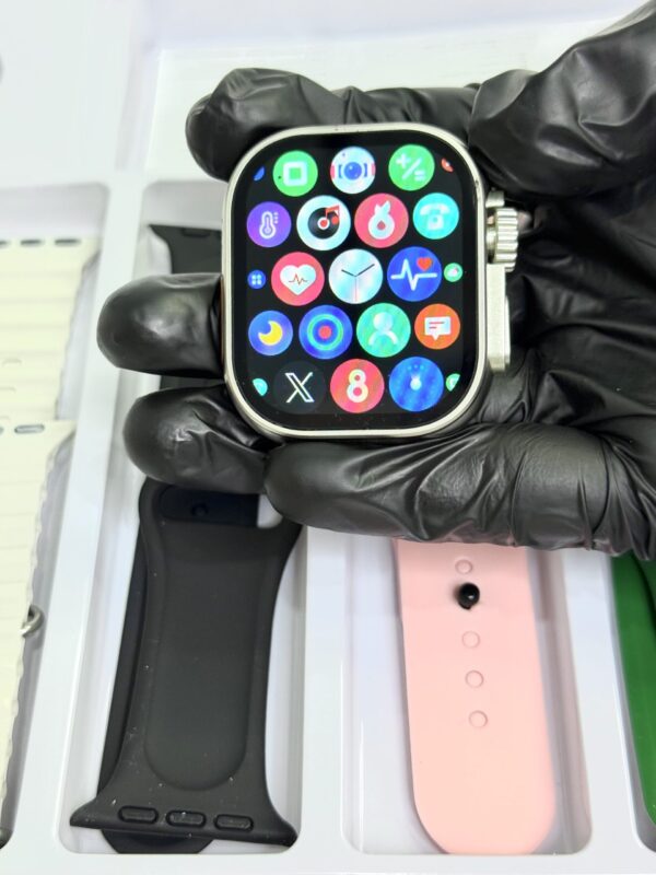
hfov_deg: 30.3
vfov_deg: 39.7
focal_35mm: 48
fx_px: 1213
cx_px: 328
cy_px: 438
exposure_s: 1/50
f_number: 1.78
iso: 80
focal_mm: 6.76
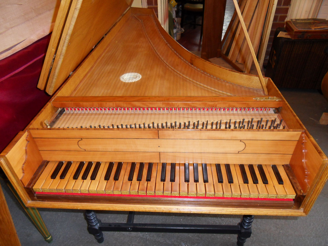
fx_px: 227
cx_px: 164
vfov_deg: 56.8
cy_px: 123
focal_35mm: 24
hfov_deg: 71.6
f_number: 3.3
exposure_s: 1/30
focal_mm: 4.2
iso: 200
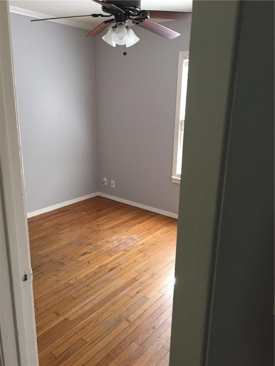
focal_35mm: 29
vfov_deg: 61.7
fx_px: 307
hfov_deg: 48.2
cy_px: 183
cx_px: 138
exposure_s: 1/30
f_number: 2.2
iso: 125
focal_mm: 4.15
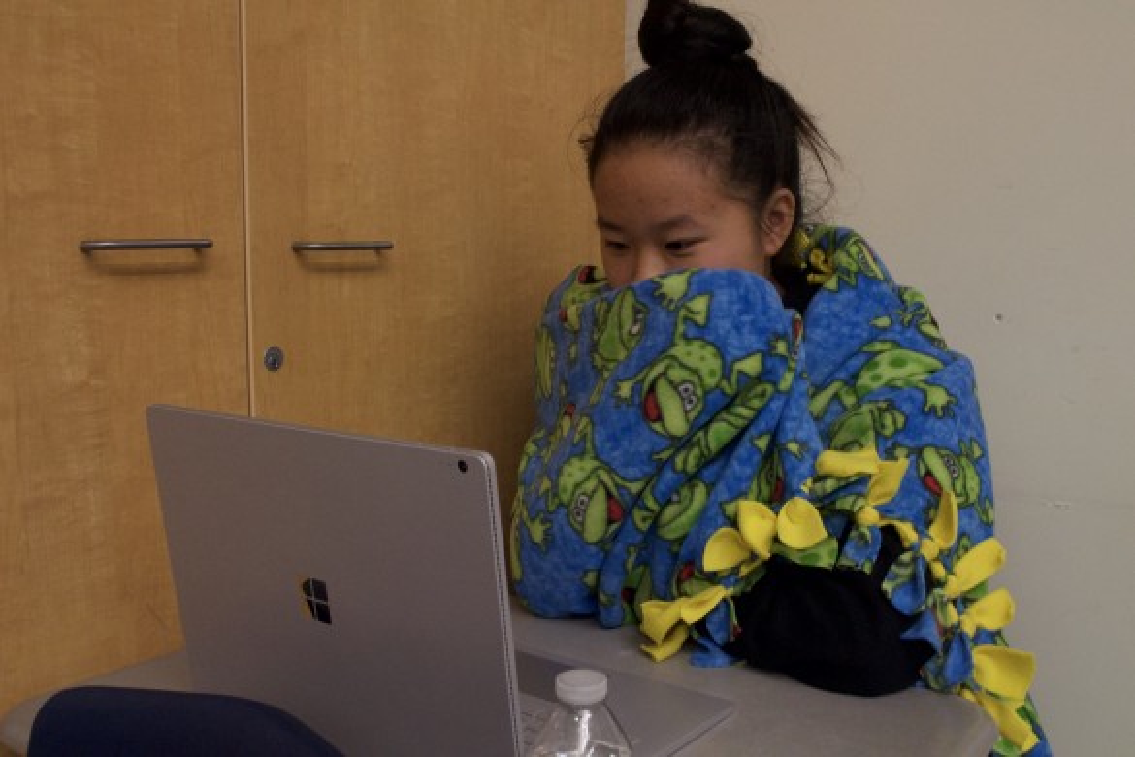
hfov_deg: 53.1
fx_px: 1135
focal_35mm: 36
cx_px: 568
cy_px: 378
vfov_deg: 36.9
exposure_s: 1/60
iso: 2200
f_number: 9
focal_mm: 24
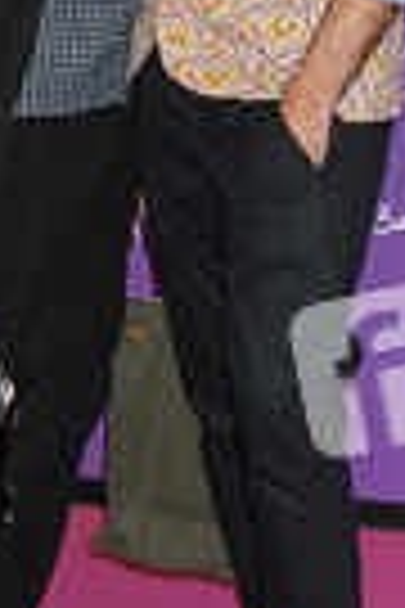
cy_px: 126
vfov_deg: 13.3
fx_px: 2599
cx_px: 112
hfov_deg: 8.9
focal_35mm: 154
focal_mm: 52
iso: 500
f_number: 6.3
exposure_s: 1/160
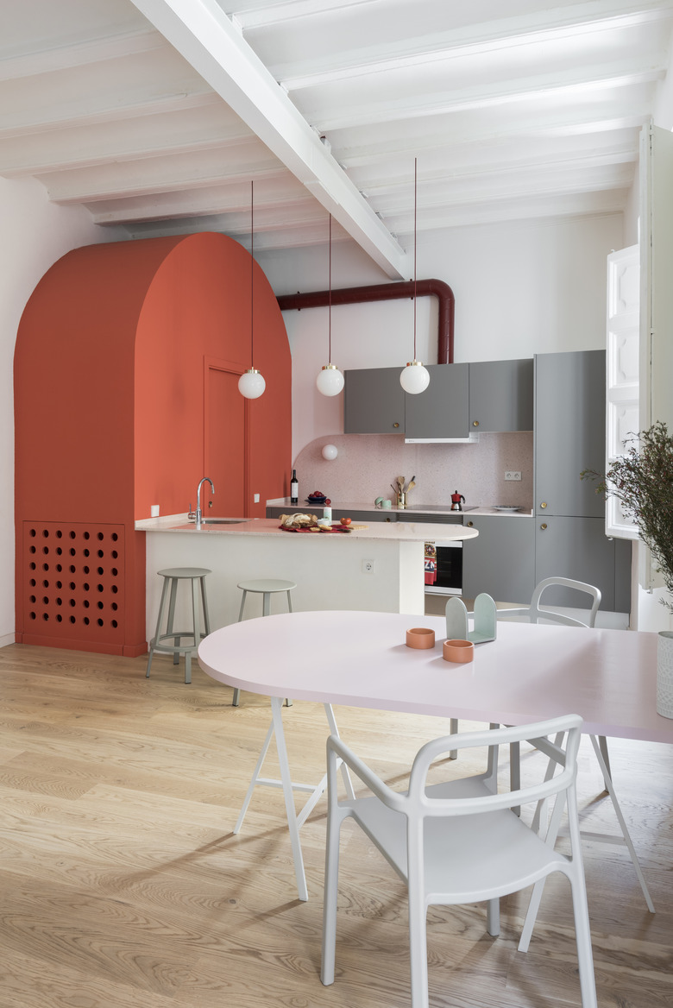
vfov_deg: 76.1
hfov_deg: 55.2
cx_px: 336
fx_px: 644
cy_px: 504
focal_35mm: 23
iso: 125
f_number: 10
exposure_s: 3
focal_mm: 23
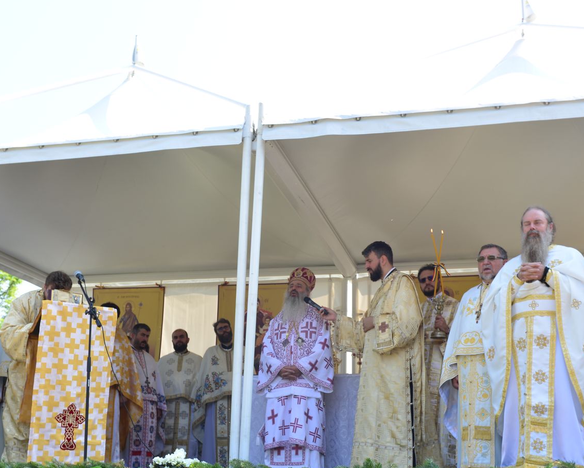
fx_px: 795
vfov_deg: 32.5
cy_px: 307
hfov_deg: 40.3
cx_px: 309
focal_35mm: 46
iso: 100
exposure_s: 1/125
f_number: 4.5
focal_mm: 29
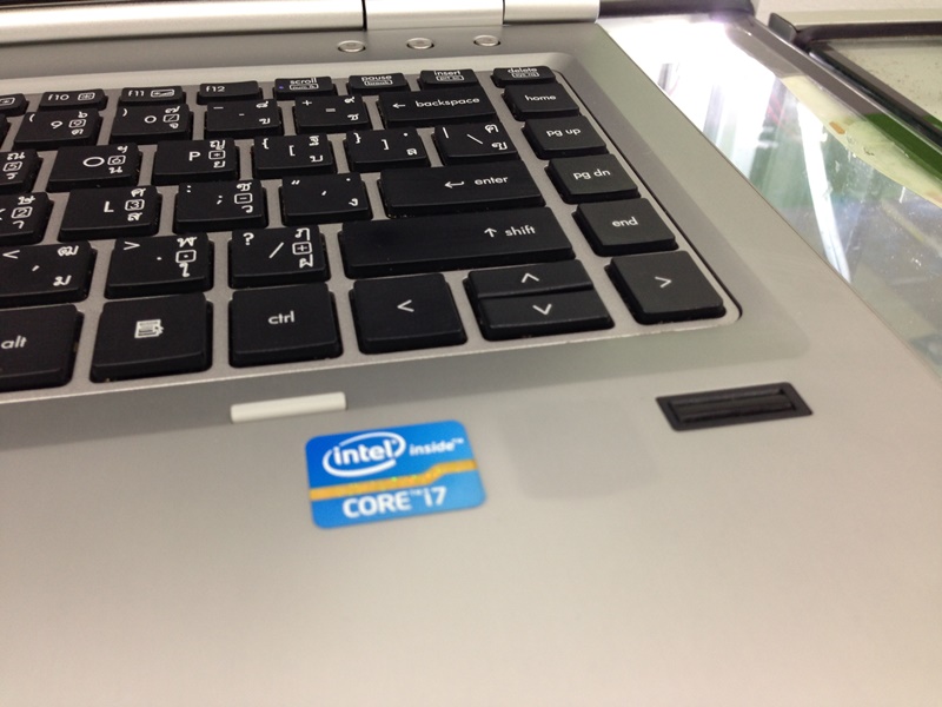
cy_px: 354
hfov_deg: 55.4
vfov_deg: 42.9
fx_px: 898
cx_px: 471
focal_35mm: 33
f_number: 2.4
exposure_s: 1/20
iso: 64
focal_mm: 4.12
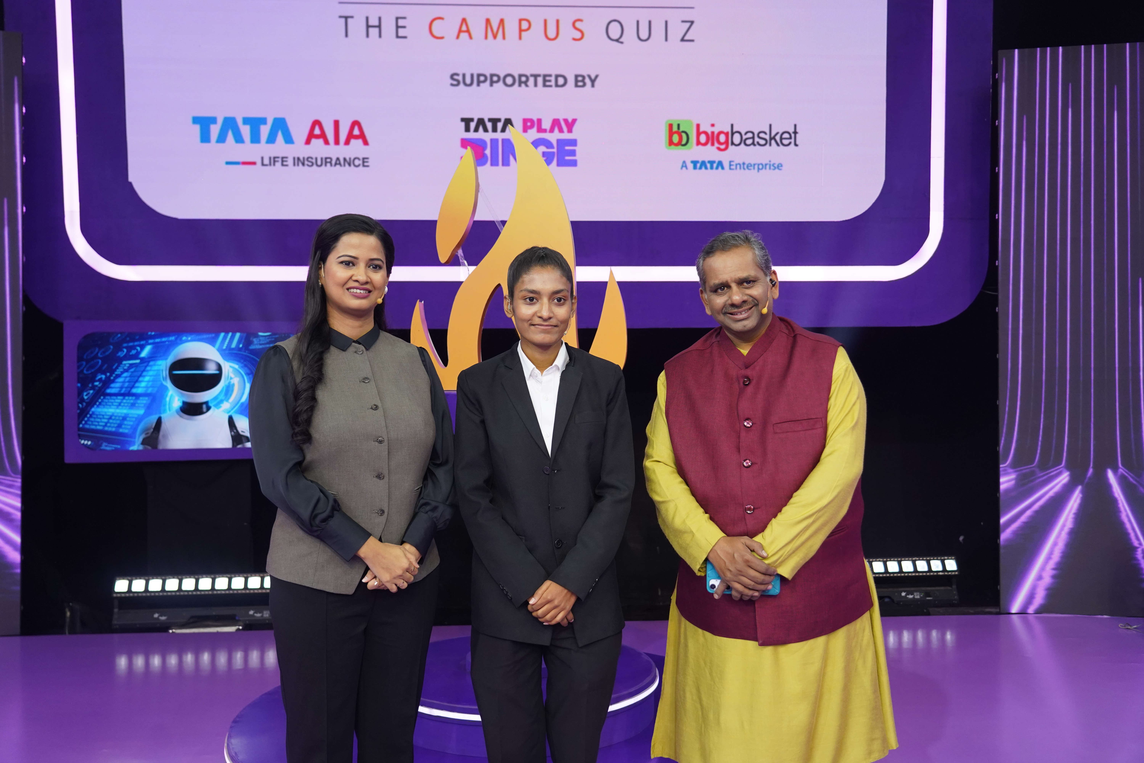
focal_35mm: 33
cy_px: 382
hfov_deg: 57.2
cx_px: 572
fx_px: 1049
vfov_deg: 40.0
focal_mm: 33
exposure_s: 1/160
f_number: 4
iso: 1600
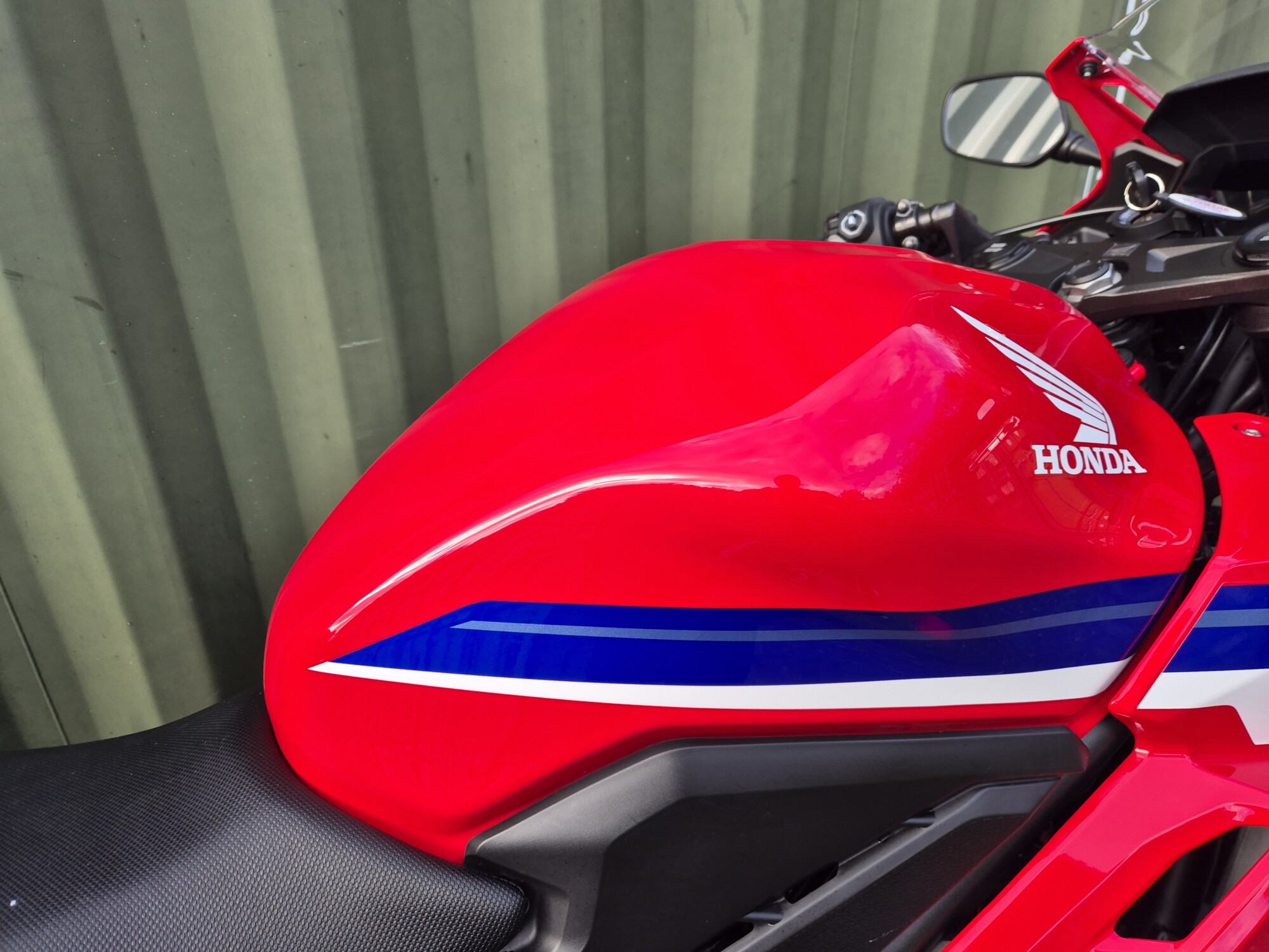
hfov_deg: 73.9
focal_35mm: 23
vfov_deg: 58.9
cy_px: 476
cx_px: 634
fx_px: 843
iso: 25
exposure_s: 1/209
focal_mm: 5.4
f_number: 1.8
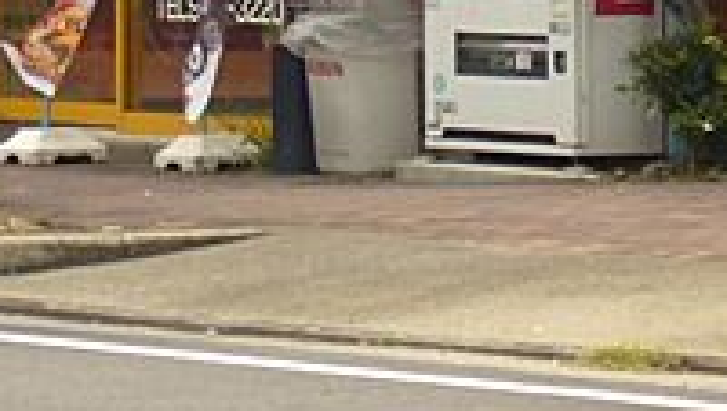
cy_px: -327
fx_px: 7063
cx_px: 29
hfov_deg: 5.9
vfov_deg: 3.3
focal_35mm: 366
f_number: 5
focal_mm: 17.4
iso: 80
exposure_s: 1/160
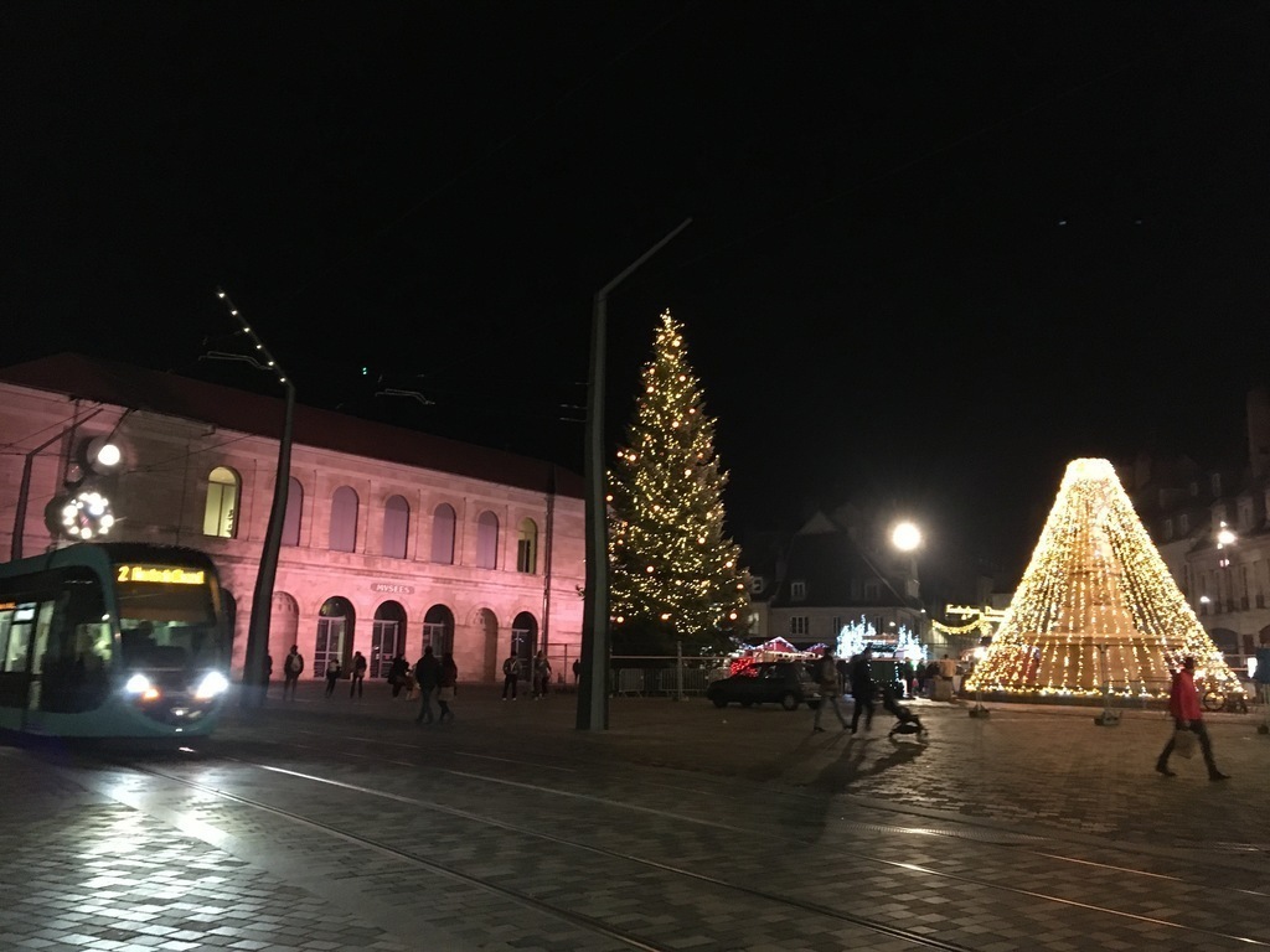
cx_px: 635
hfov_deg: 61.7
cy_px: 476
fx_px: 1064
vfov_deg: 48.2
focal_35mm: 29
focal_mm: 4.15
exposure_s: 1/17
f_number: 2.2
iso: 320
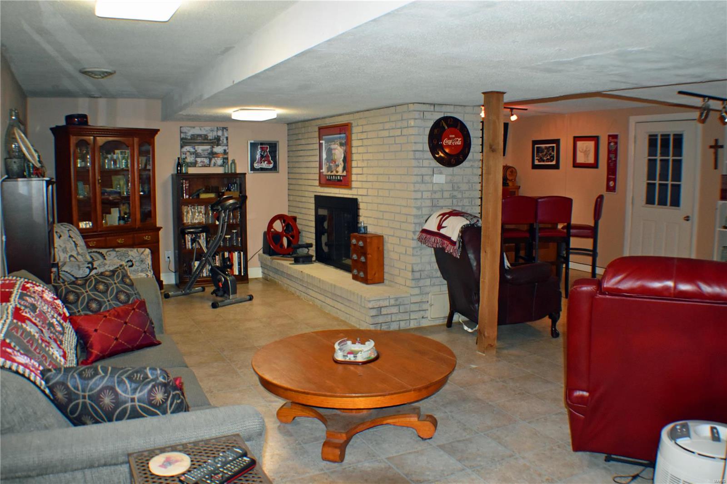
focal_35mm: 39
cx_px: 364
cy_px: 242
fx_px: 787
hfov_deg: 49.6
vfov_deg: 34.2
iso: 1600
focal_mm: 26
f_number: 4
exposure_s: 1/125
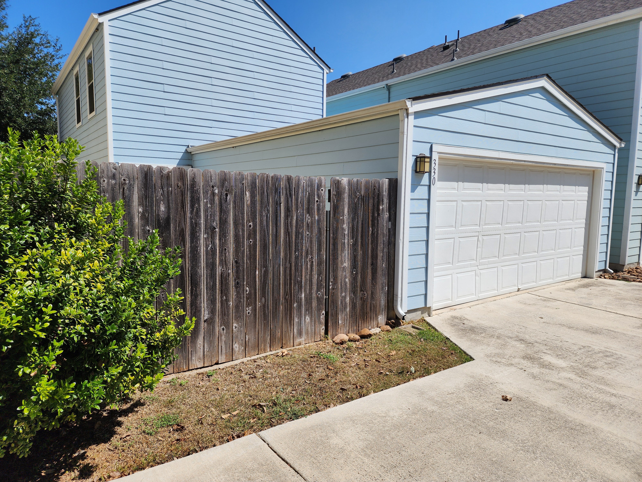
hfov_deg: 73.9
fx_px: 427
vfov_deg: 58.9
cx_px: 321
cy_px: 241
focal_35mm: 23
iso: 12
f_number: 1.8
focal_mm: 6.4
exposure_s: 1/1433
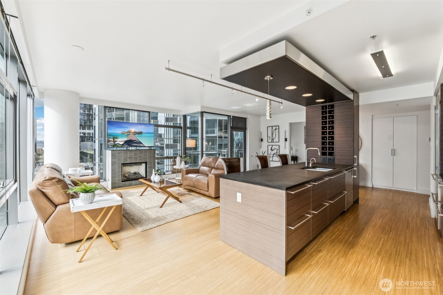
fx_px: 185
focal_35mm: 15
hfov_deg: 100.4
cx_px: 222
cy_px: 148
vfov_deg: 77.3
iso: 250
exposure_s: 1/25
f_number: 9
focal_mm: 10
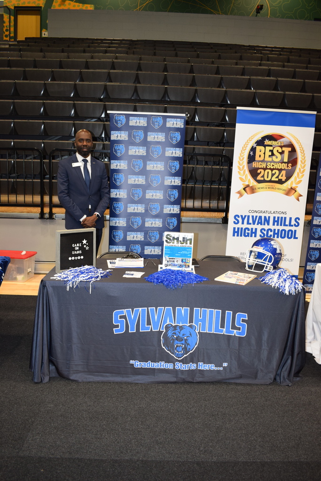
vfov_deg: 61.9
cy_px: 240
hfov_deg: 43.6
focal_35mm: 30
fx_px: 401
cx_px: 160
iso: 800
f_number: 4.5
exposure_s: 1/80
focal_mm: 20
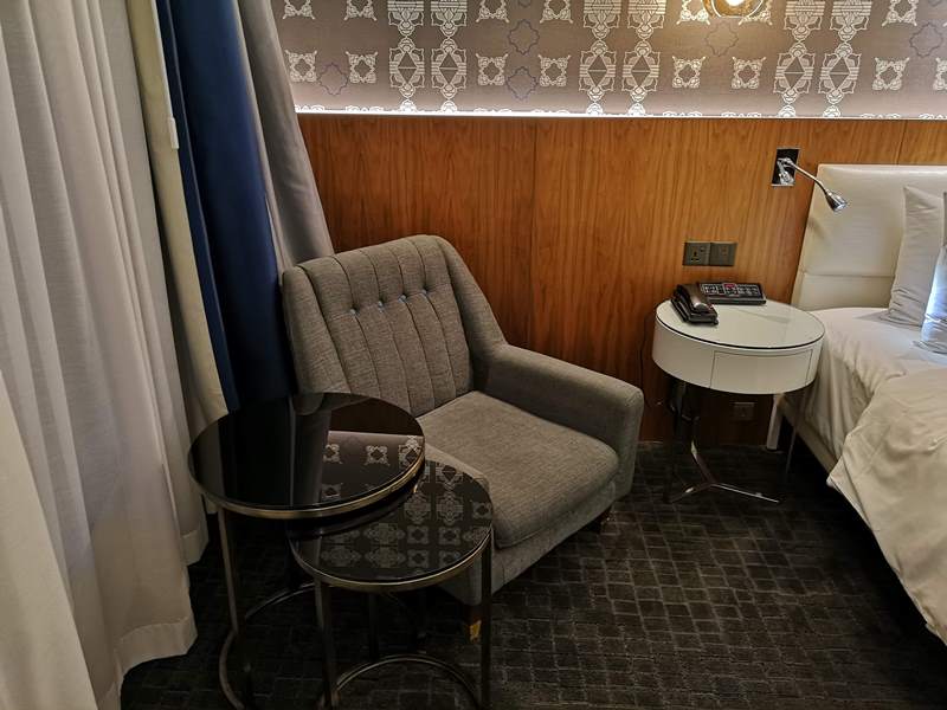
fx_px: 739
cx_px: 474
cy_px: 355
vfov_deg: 51.4
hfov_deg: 65.3
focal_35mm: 27
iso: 250
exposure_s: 1/33.3
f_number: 1.8
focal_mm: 3.95
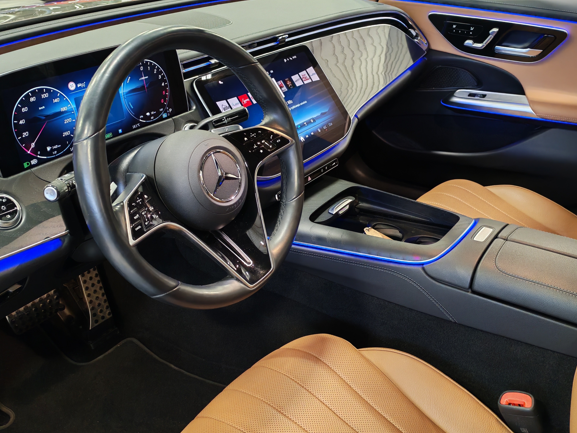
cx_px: 270
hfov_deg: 51.3
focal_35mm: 36
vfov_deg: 39.7
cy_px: 220
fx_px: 600
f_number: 1.9
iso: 1250
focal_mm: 6.12
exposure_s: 1/50
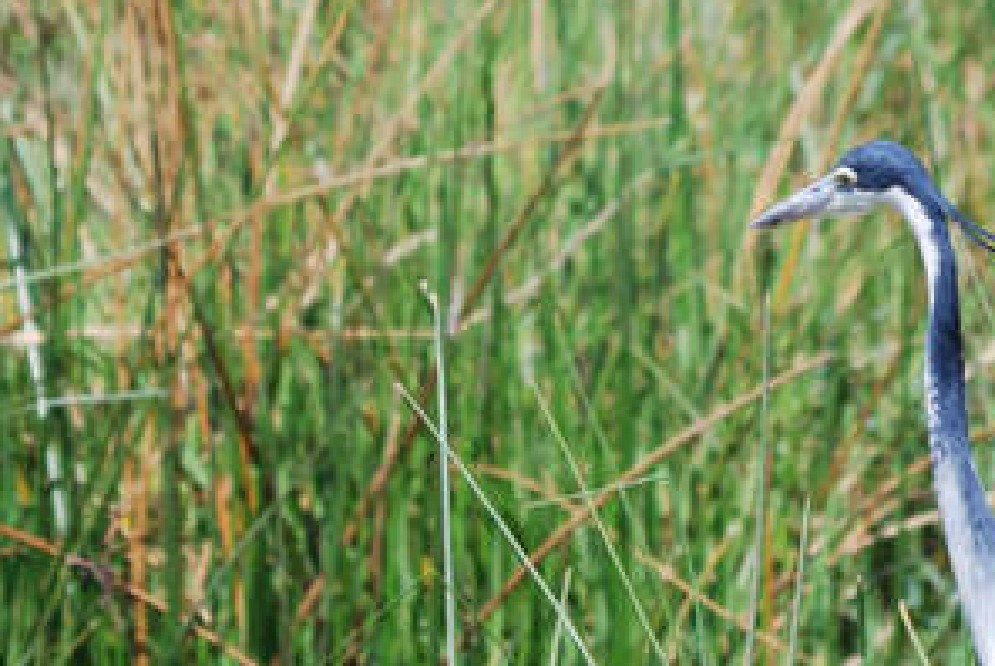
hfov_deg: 1.5
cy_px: 417
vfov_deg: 1.0
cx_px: 555
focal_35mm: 1421
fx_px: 39313
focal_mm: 400
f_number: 5.6
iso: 125
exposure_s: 1/400
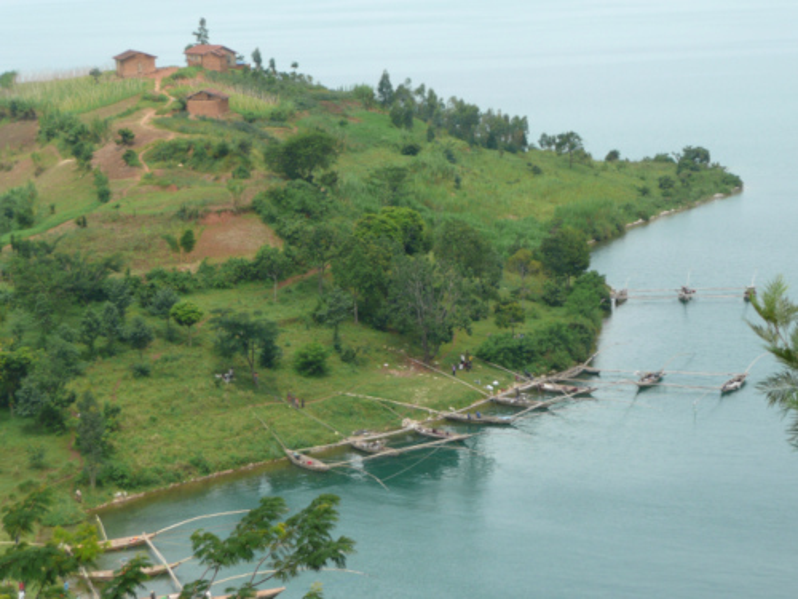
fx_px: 2213
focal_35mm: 96
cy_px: 300
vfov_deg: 15.4
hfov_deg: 20.4
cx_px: 399
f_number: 4.7
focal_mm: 15.7
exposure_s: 1/400
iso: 100
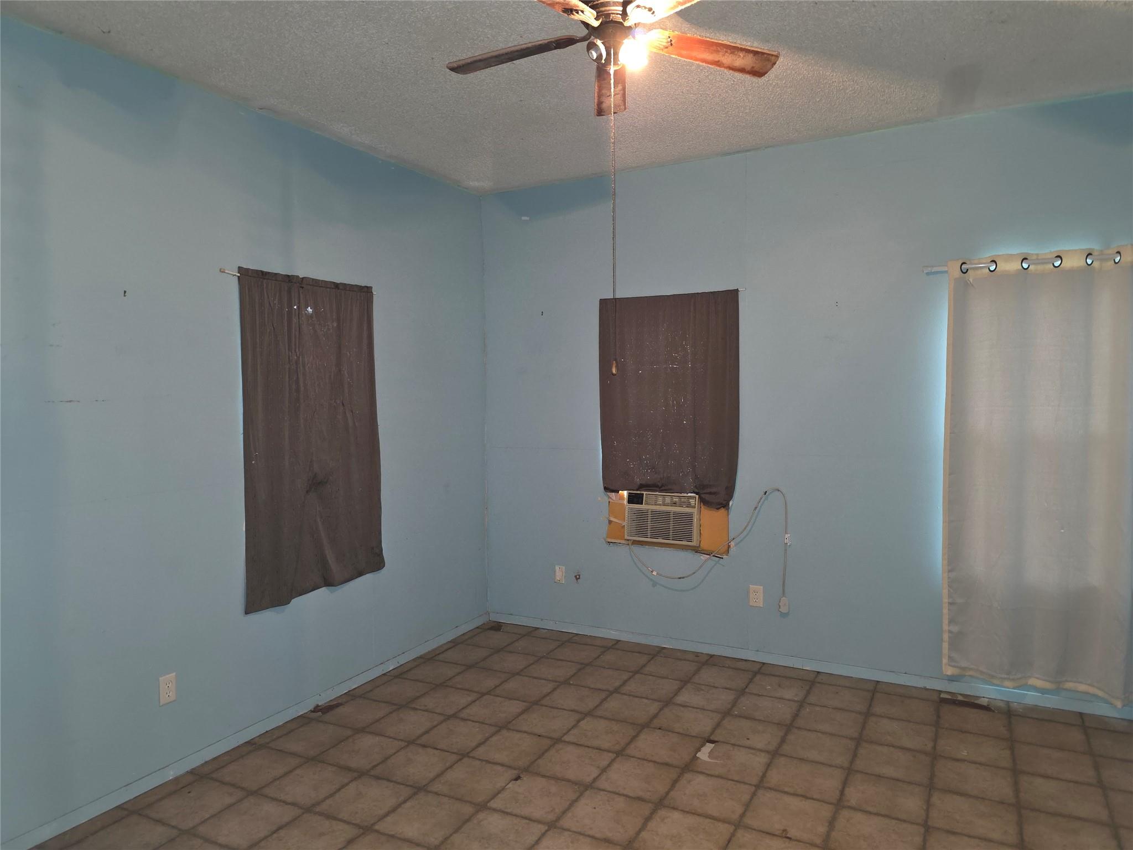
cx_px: 566
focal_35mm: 23
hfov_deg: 73.9
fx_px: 753
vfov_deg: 58.9
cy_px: 425
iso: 200
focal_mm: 6.3
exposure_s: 1/12
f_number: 1.7
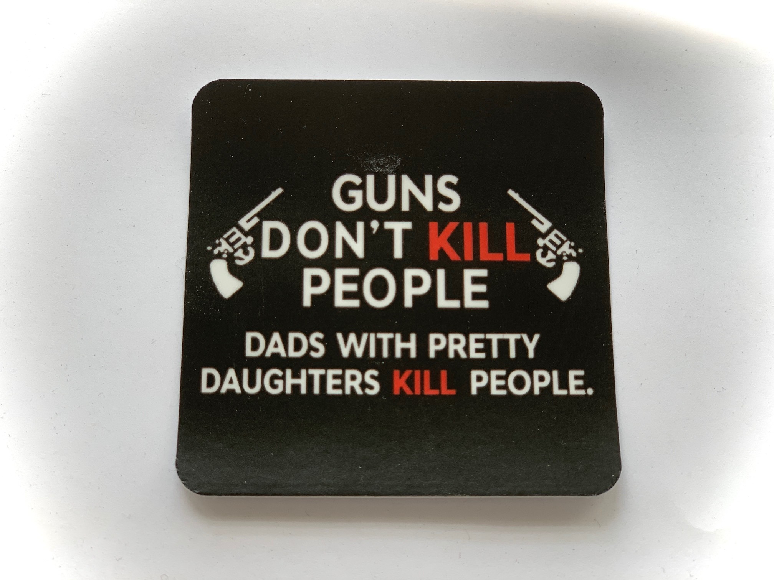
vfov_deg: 28.0
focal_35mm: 52
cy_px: 290
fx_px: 1163
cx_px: 387
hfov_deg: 36.8
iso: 25
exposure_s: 1/122
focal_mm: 6
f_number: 2.4
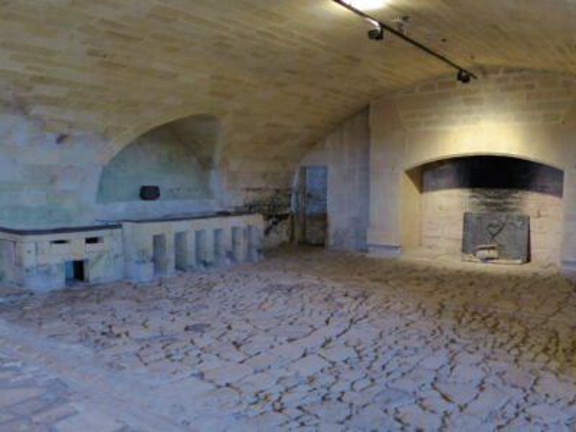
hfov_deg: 56.8
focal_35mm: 32
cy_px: 216
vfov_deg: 44.2
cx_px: 288
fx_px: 532
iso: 500
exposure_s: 1/25
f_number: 2.8
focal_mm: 5.8
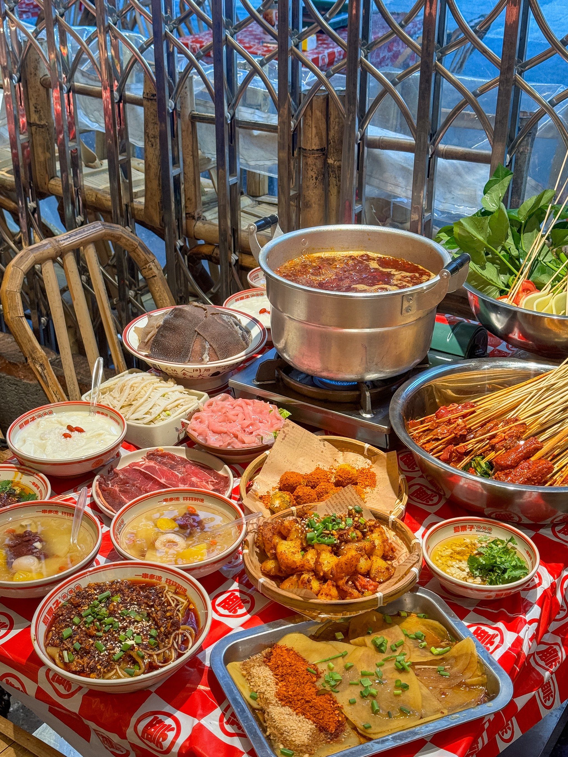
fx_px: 1050
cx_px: 284
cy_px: 378
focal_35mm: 48
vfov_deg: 39.7
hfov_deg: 30.3
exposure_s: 1/100
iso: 64
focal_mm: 6.76
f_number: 1.8
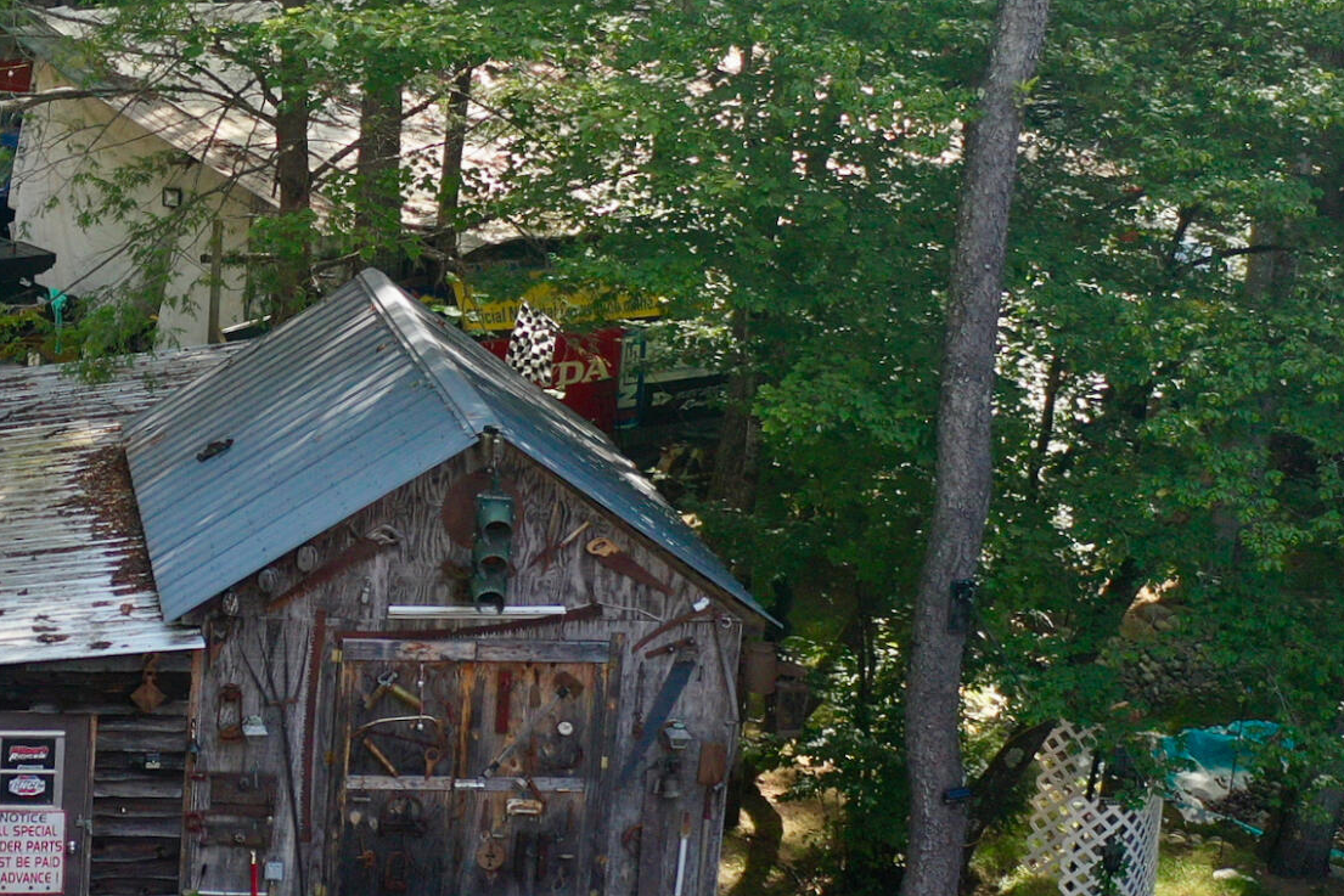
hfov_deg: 25.5
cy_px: 304
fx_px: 2838
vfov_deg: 17.9
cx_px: 50
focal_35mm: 76
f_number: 2.8
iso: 200
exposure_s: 1/30
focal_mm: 10.26
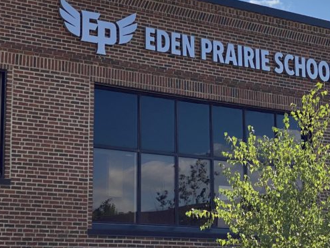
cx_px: 208
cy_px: 60
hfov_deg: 18.2
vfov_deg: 13.7
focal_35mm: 108
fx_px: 1030
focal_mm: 6
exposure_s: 1/3195
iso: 20
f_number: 2
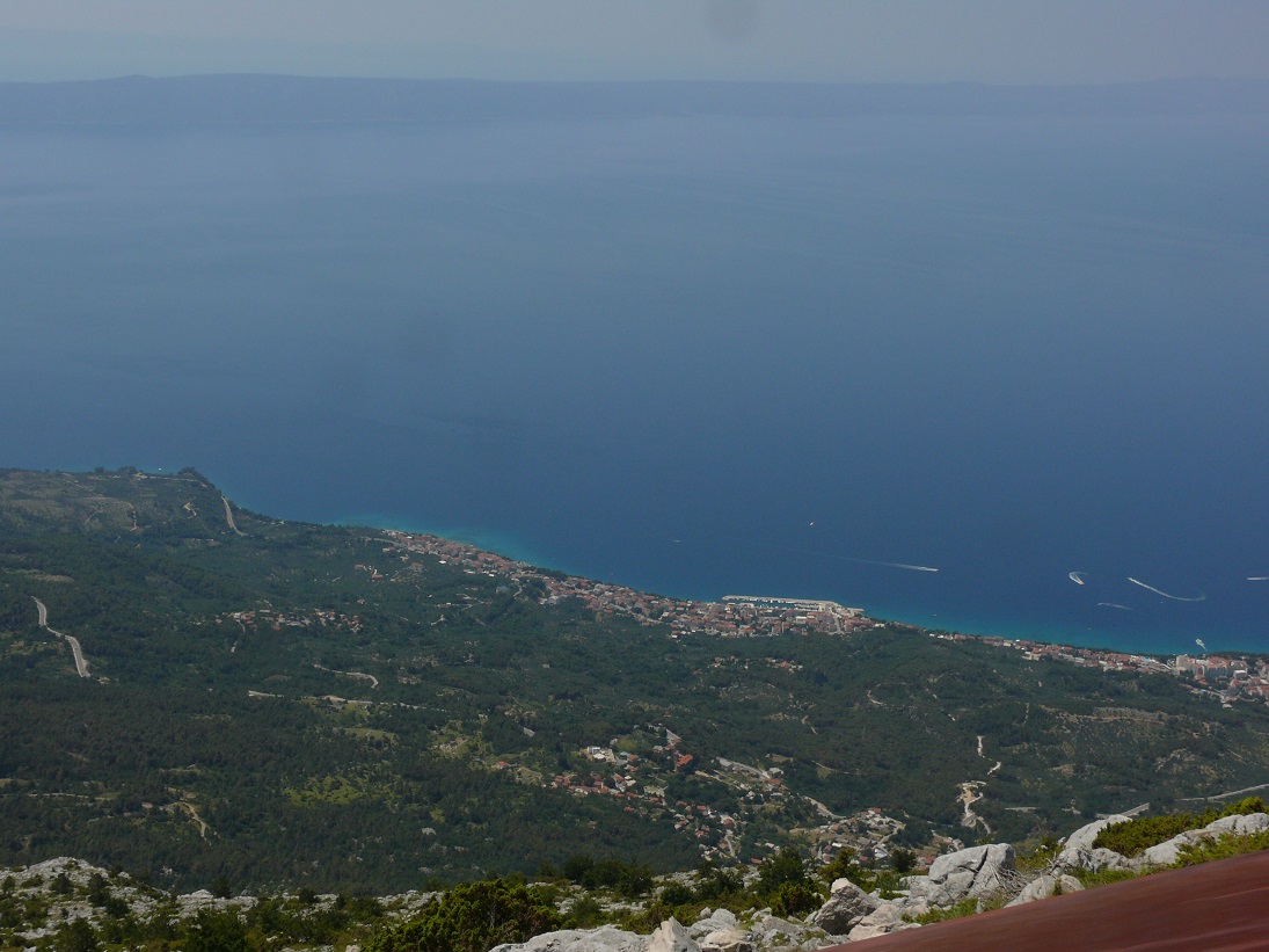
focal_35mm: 46
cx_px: 634
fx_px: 1686
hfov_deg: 41.2
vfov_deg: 31.5
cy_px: 476
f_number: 8
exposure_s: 1/500
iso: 100
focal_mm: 9.7
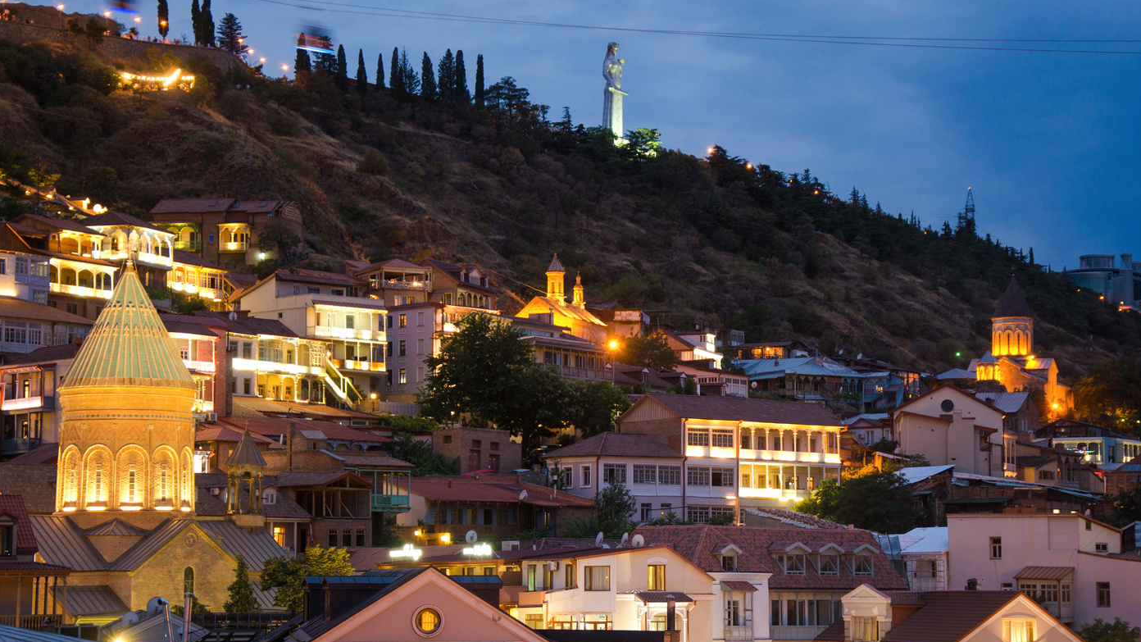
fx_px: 2481
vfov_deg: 14.7
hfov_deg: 25.9
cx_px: 572
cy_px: 338
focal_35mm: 82
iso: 200
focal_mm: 52
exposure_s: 1.3
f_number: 5
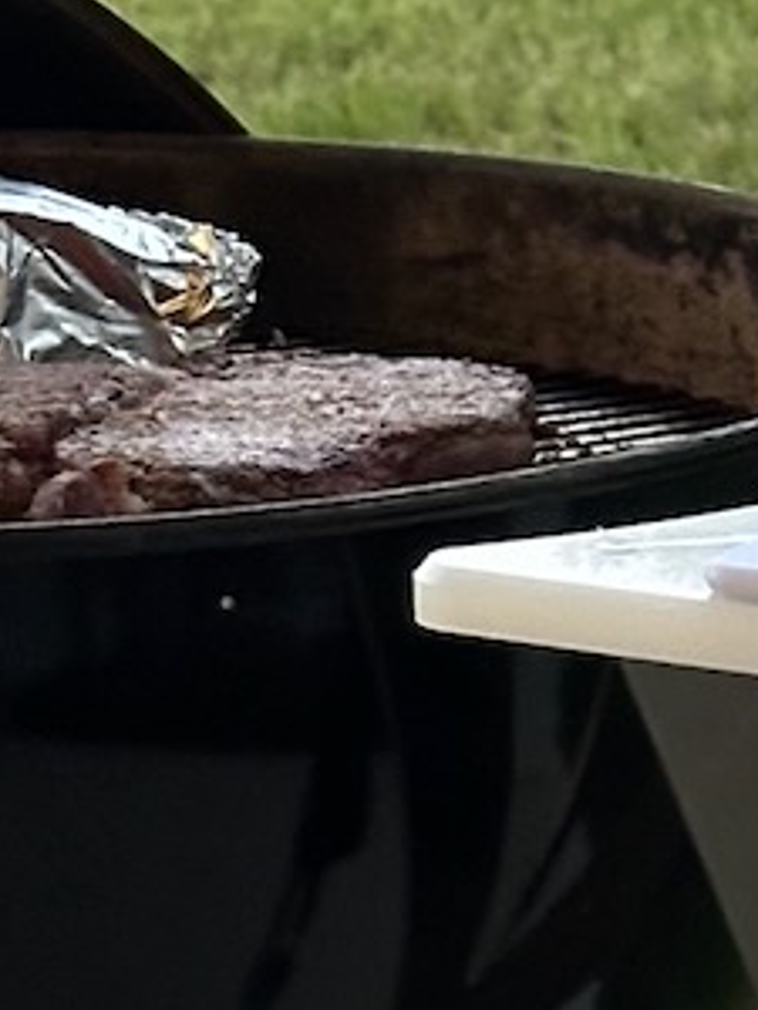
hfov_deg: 7.2
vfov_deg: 9.3
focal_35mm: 205
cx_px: 994
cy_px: 1747
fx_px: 5985
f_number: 1.78
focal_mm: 6.86
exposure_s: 1/30
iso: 500
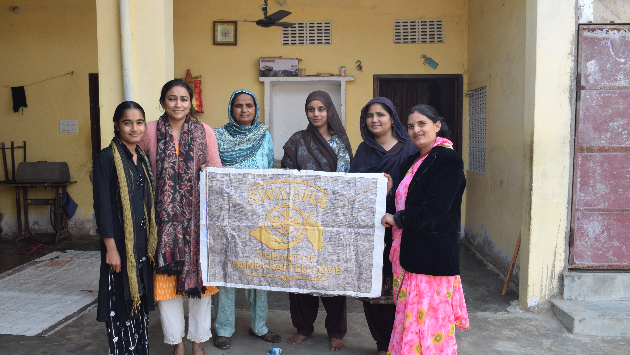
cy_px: 208
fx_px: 610
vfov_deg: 32.3
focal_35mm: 37
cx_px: 313
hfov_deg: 54.6
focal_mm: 23
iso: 400
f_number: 8
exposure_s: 1/125
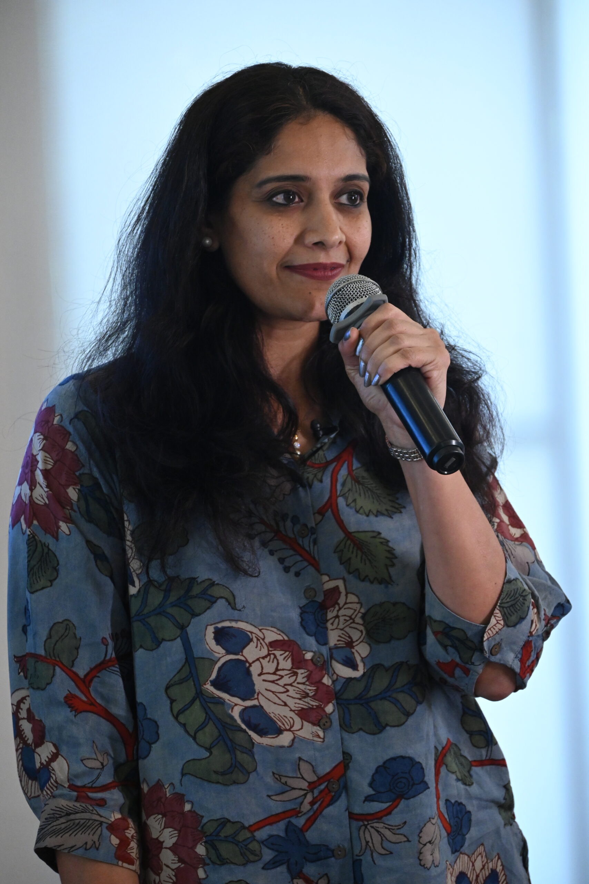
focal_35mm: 123
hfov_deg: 11.1
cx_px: 294
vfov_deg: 16.7
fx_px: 3018
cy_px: 442
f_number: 5.3
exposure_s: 1/60
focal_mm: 82
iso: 2500
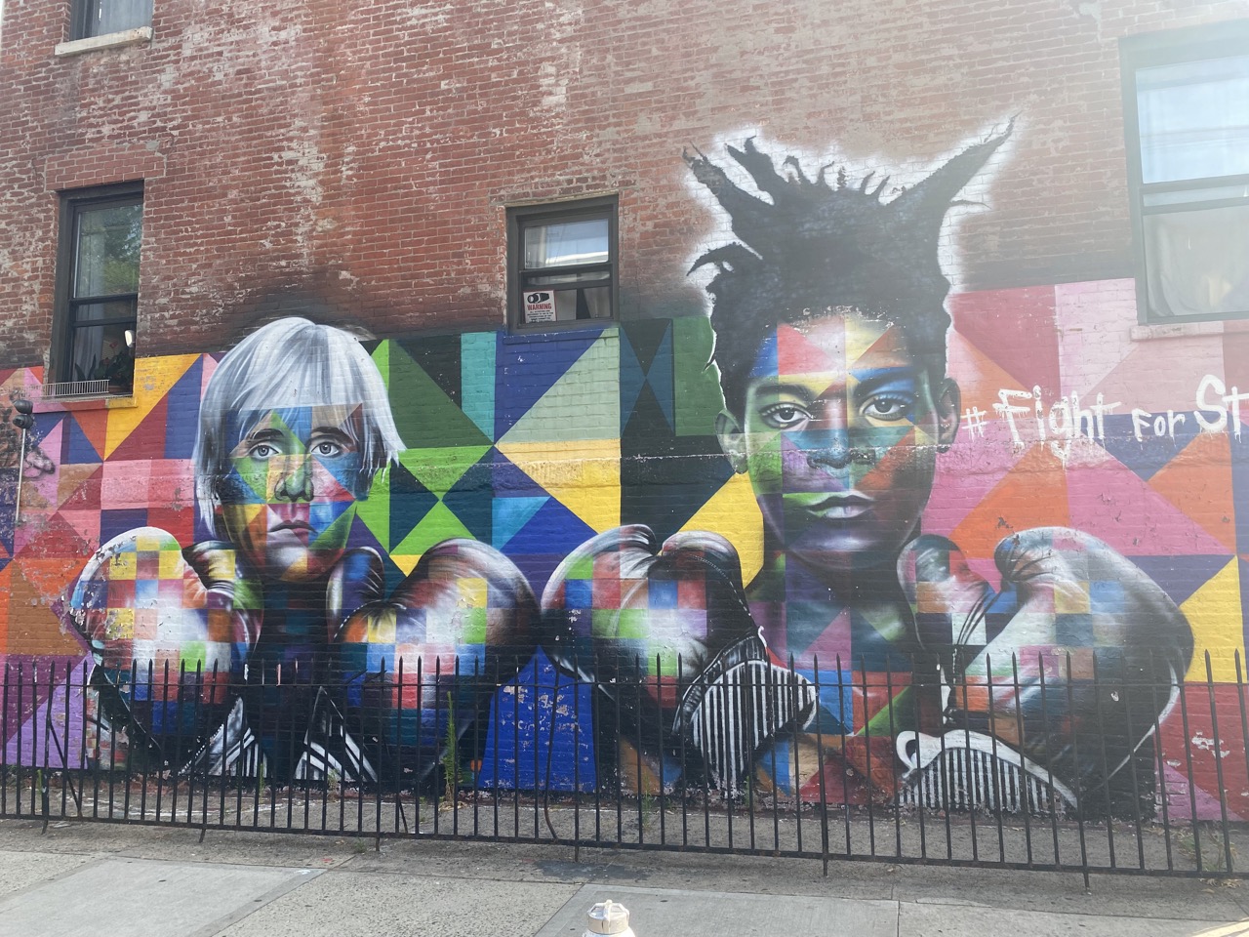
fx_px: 938
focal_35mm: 26
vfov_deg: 53.1
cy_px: 468
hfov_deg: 67.3
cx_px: 624
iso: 32
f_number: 1.8
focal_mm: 4.25
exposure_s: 1/604
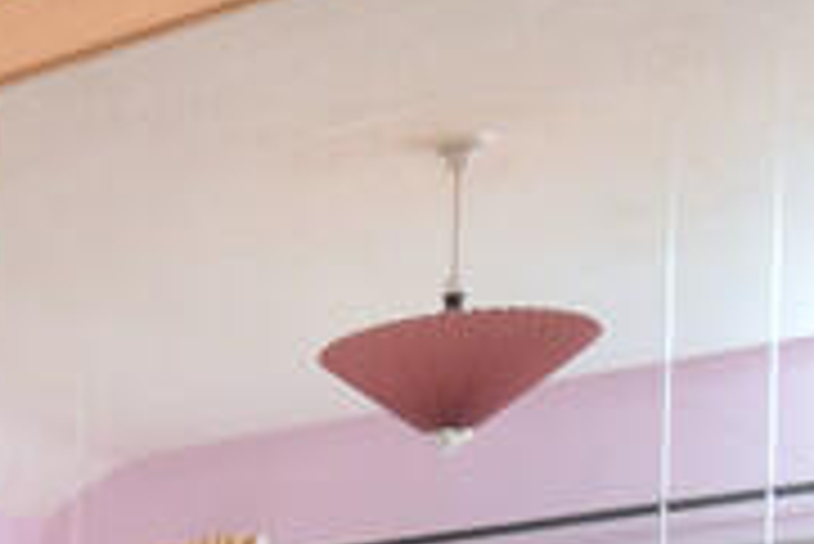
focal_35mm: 85
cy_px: 937
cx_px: -859
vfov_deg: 14.4
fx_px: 1923
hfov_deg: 17.0
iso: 400
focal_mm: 10
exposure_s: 1/100
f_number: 9
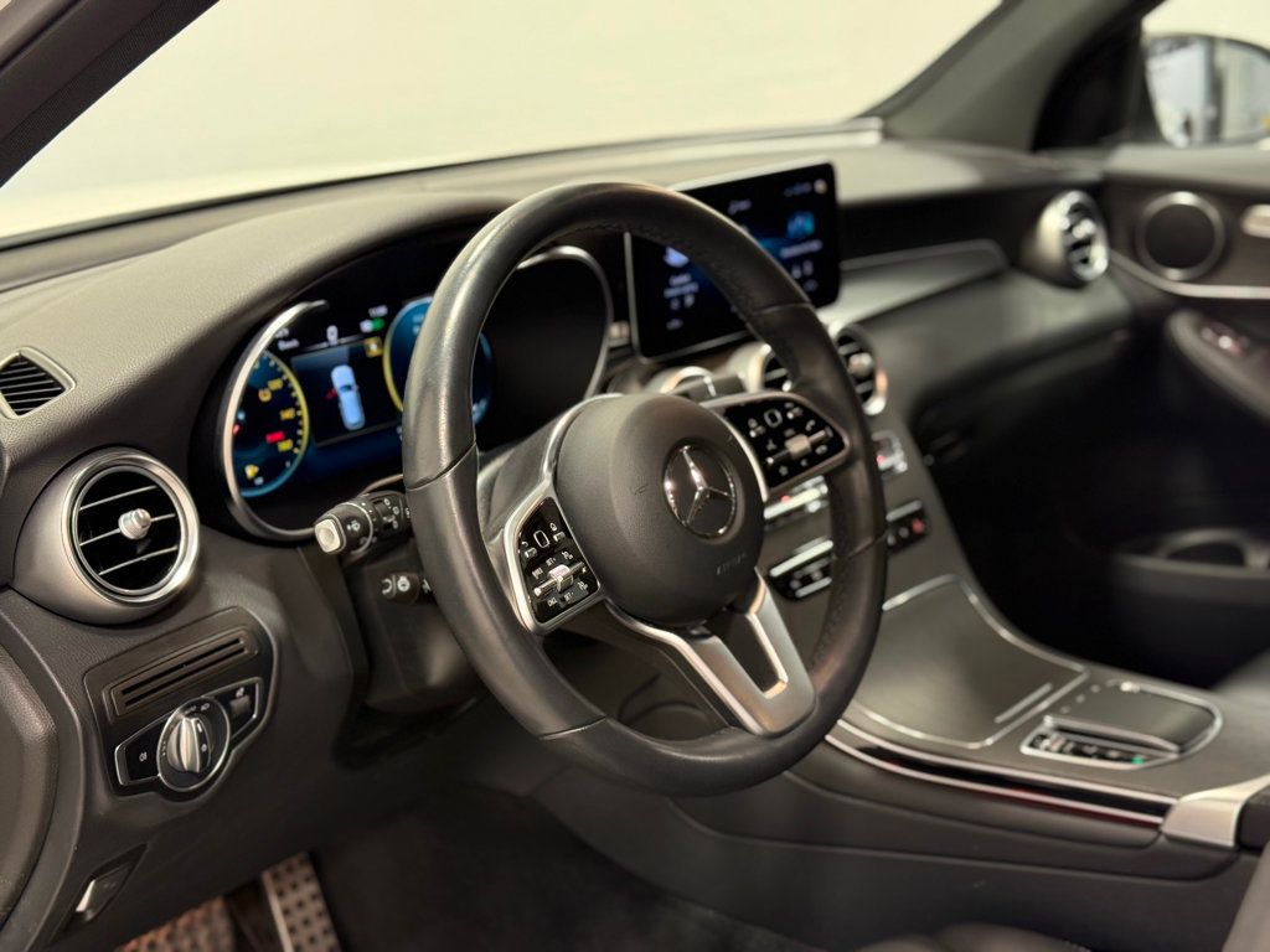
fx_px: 1761
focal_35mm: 48
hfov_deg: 39.7
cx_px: 635
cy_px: 476
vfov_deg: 30.3
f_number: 1.78
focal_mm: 6.76
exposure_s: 1/60
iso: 160
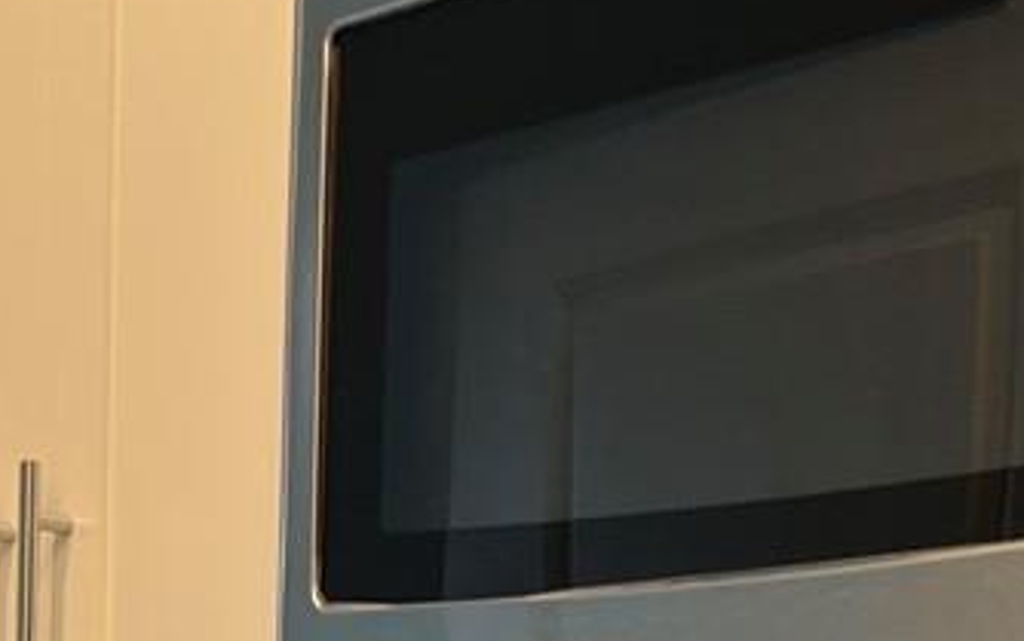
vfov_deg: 8.7
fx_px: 3685
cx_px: 304
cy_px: 1745
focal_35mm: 132
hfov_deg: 15.8
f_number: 1.5
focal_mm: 5.7
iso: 80
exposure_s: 1/60
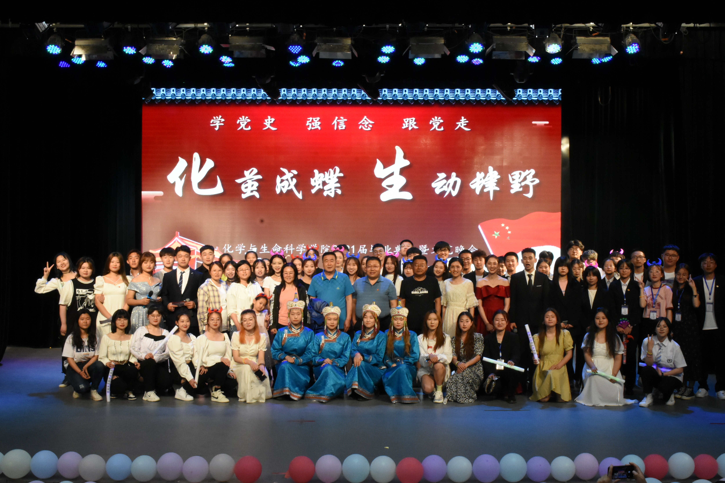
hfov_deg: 43.6
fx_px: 906
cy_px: 242
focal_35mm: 45
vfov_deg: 29.9
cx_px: 362
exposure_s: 1/50
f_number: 22
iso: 4500
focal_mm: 30
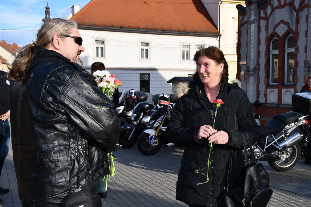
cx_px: 156
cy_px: 104
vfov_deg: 28.1
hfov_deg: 41.1
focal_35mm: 48
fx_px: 415
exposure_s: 1/250
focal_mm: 32
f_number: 6.3
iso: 100
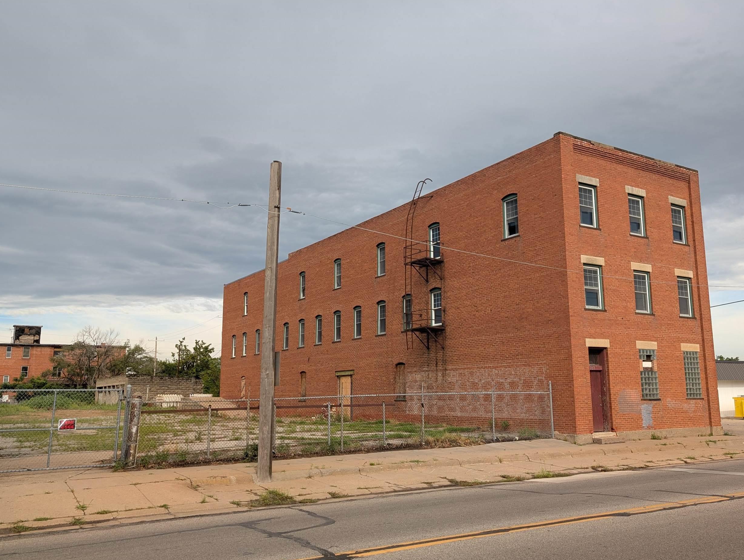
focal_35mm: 30
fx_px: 646
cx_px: 411
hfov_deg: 59.8
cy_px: 270
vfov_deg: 46.9
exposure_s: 1/775
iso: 22
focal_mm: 6.9
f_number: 1.68
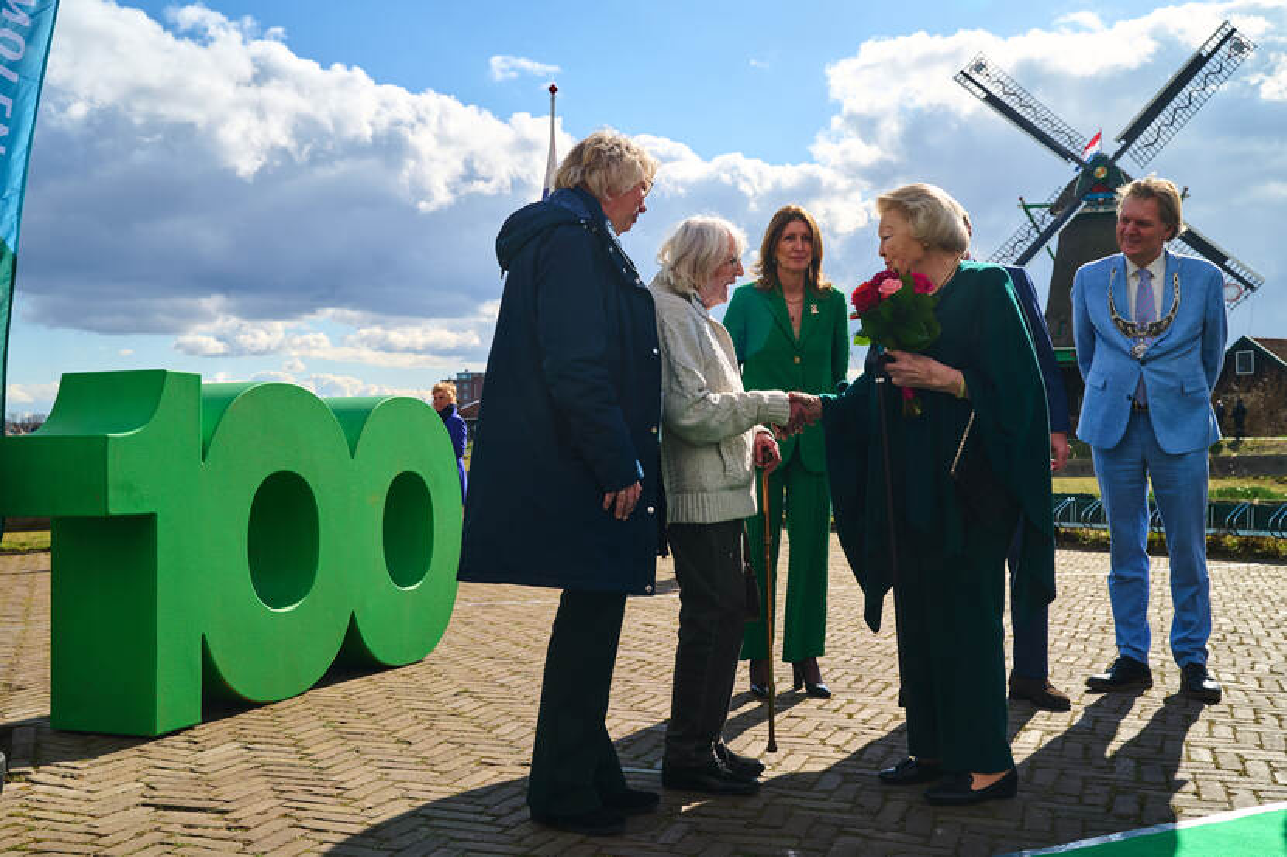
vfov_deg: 37.8
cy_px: 428
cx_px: 644
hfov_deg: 54.4
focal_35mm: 35
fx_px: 1251
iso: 250
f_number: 6.3
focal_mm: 35
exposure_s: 1/200
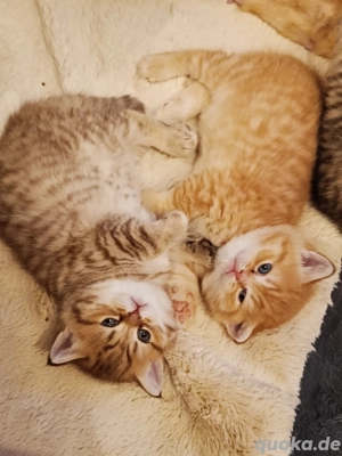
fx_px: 632
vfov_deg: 39.7
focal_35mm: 48
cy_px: 228
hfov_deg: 30.3
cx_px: 171
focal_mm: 5.24
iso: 3571
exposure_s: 1/25
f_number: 1.7
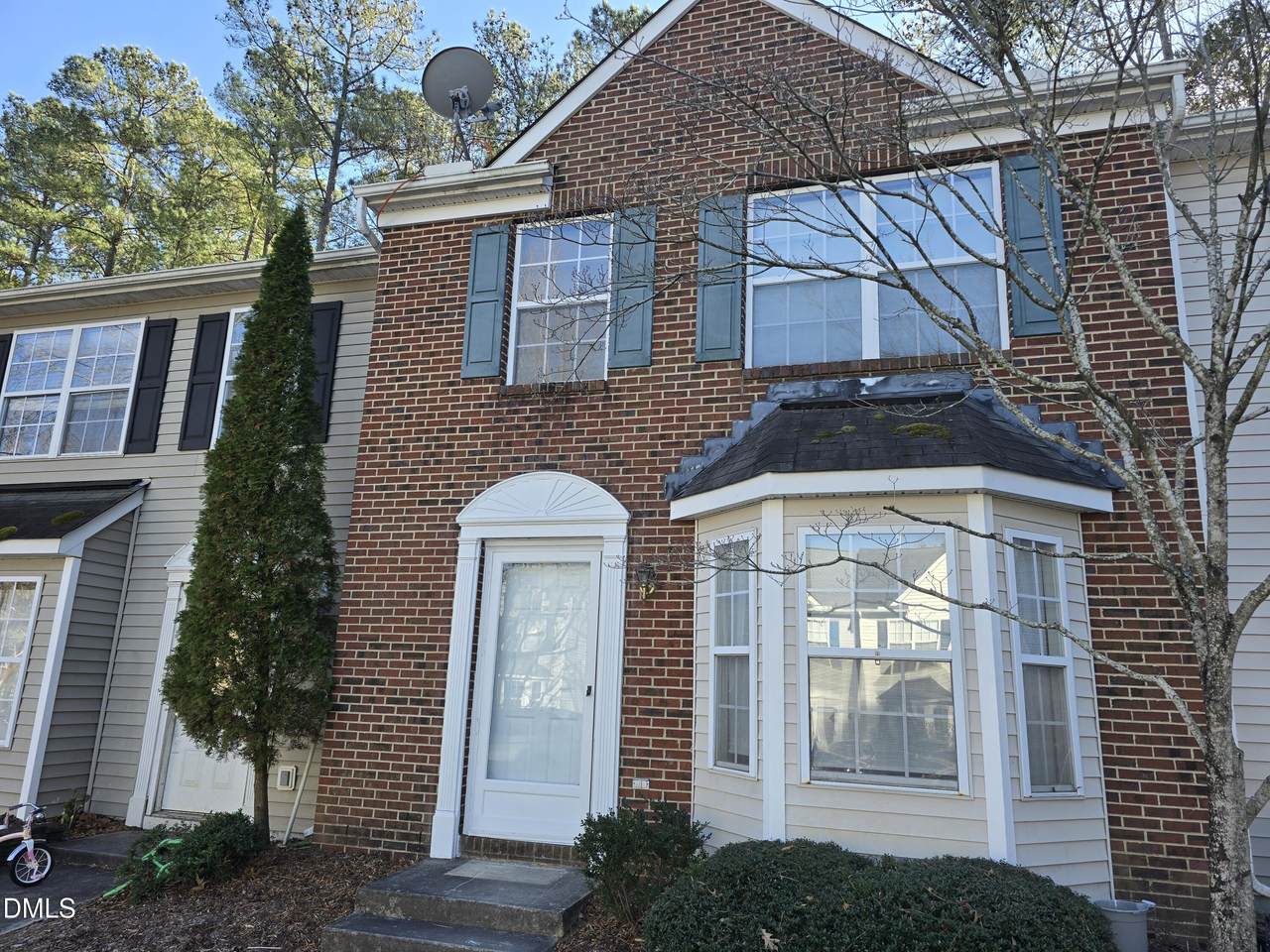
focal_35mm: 23
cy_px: 476
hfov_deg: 73.9
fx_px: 844
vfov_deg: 58.9
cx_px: 635
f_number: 1.7
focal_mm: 6.3
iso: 16
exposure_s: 1/180
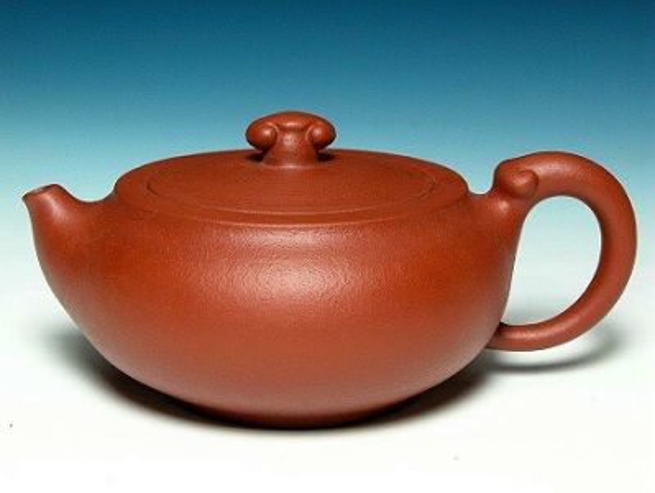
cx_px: 328
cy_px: 246
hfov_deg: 20.0
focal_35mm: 98
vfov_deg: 15.1
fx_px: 1856
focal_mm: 25.4
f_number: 7.3
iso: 233
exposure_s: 1/4.1
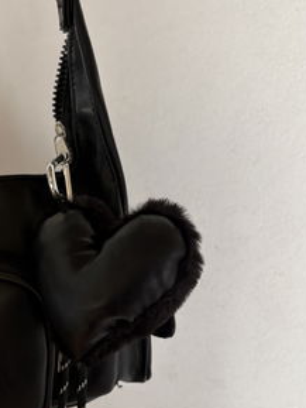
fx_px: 565
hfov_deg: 29.8
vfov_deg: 39.6
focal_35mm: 48
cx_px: 78
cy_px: 229
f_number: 1.6
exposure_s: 1/60
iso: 250
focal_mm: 5.96
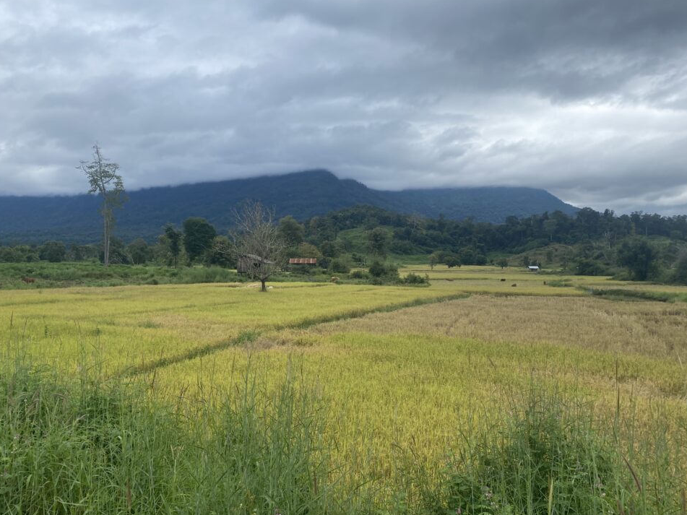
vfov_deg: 49.7
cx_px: 340
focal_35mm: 28
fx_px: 556
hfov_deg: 63.4
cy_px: 257
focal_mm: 4.25
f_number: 1.8
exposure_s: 1/1629
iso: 32
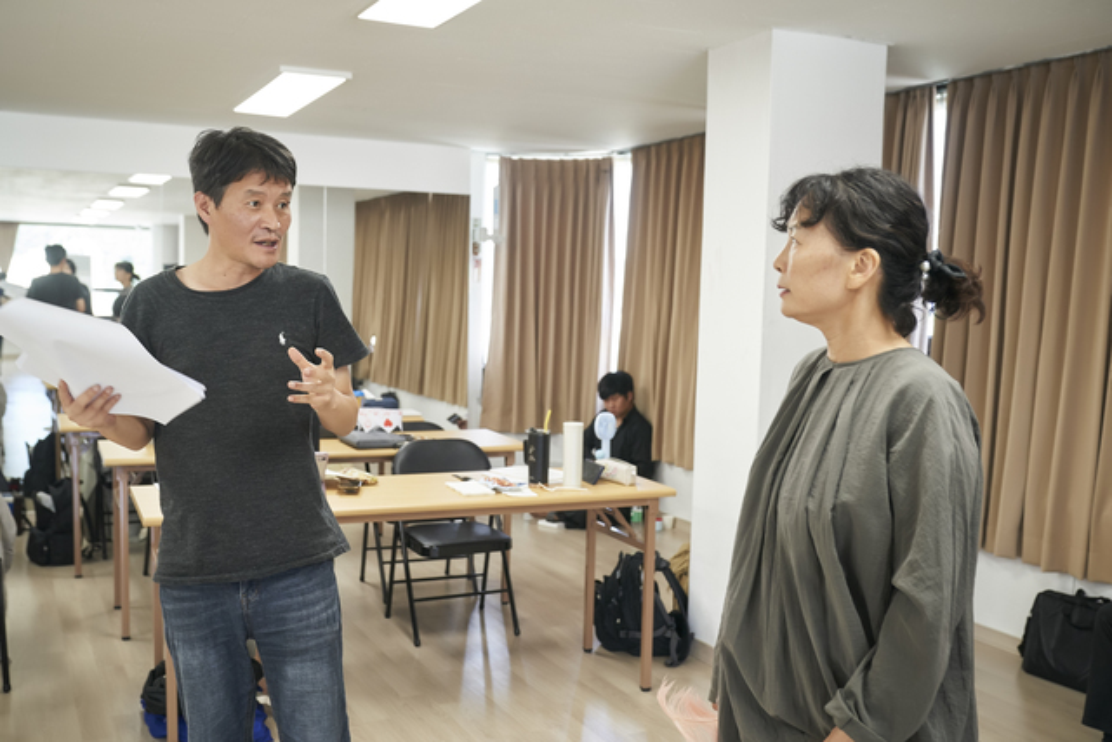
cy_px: 371
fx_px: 1143
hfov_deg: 51.9
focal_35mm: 37
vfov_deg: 36.0
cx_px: 556
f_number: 4
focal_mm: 37
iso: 1600
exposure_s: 1/200
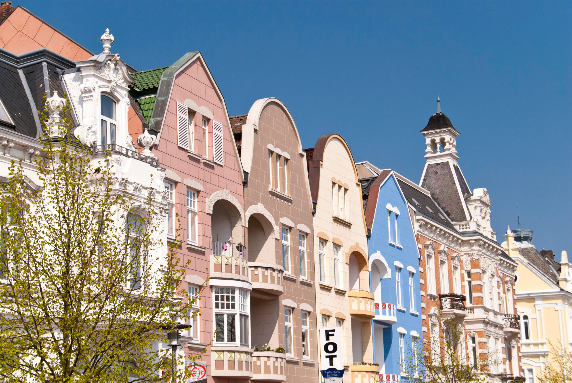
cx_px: 286
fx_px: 1241
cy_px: 192
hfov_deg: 26.0
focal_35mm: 78
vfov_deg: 17.5
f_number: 8
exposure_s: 1/250
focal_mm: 52
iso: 200
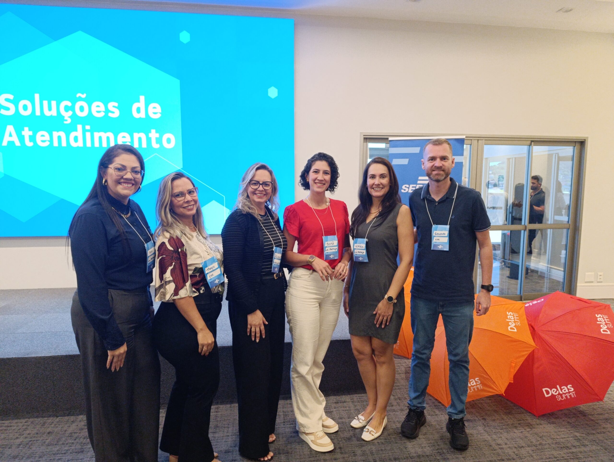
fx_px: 409
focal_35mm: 23
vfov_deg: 59.0
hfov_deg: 73.8
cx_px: 307
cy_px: 231
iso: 1430
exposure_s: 1/60
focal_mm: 6.11
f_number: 1.65
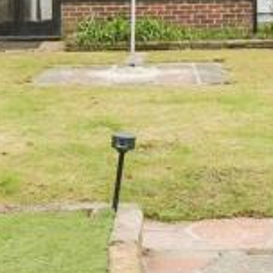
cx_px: 221
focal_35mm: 86
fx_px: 767
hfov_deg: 19.9
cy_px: -96
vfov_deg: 18.5
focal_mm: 10
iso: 160
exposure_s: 1/80
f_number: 8
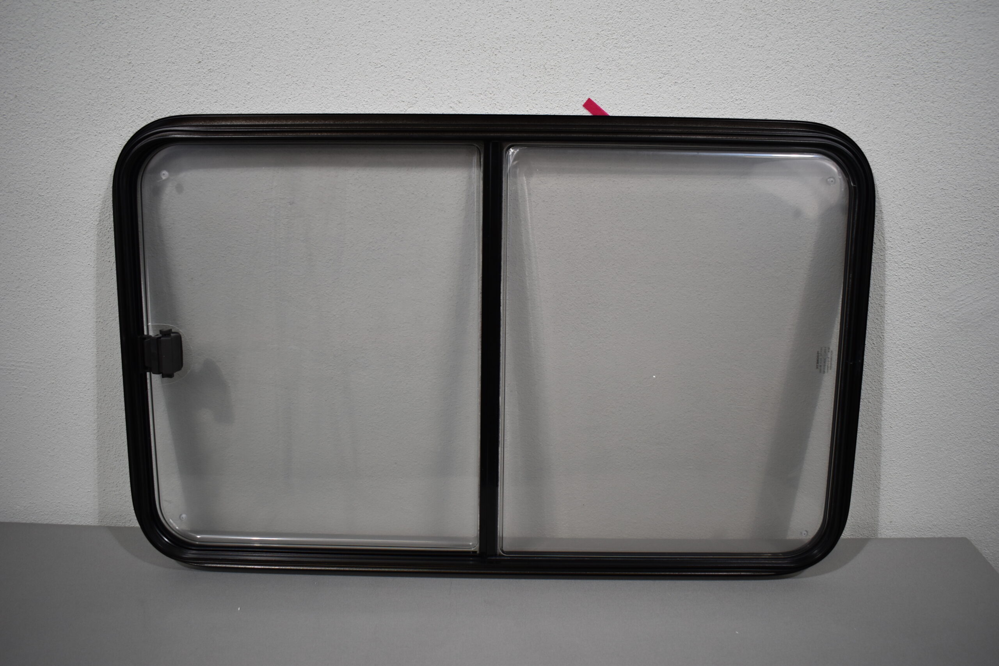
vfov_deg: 43.6
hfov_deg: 61.9
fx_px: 832
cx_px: 500
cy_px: 333
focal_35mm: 30
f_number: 3.5
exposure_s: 1/250
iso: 500
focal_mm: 20
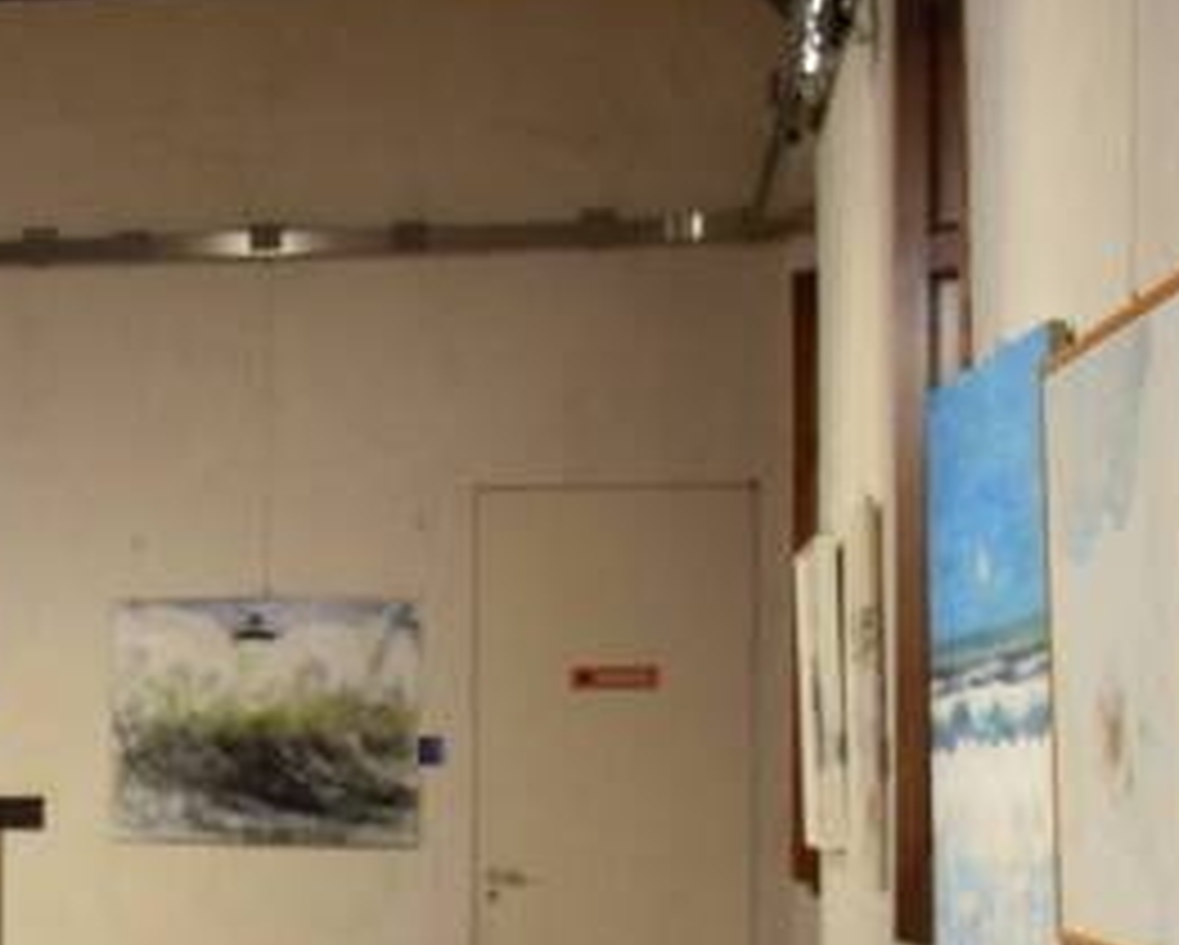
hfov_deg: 18.3
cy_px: 774
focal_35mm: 99
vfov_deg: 15.5
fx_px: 3457
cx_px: -266
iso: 800
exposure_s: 1/60
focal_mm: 18
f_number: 4
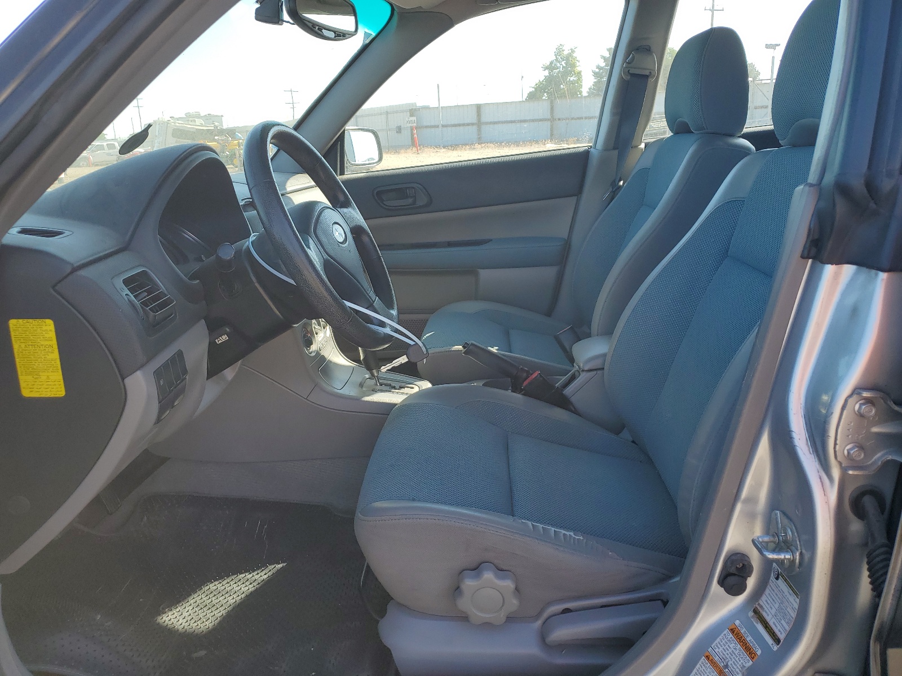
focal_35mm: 26
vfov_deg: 53.1
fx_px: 677
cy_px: 338
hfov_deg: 67.3
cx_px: 451
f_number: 1.5
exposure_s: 1/667
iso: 50
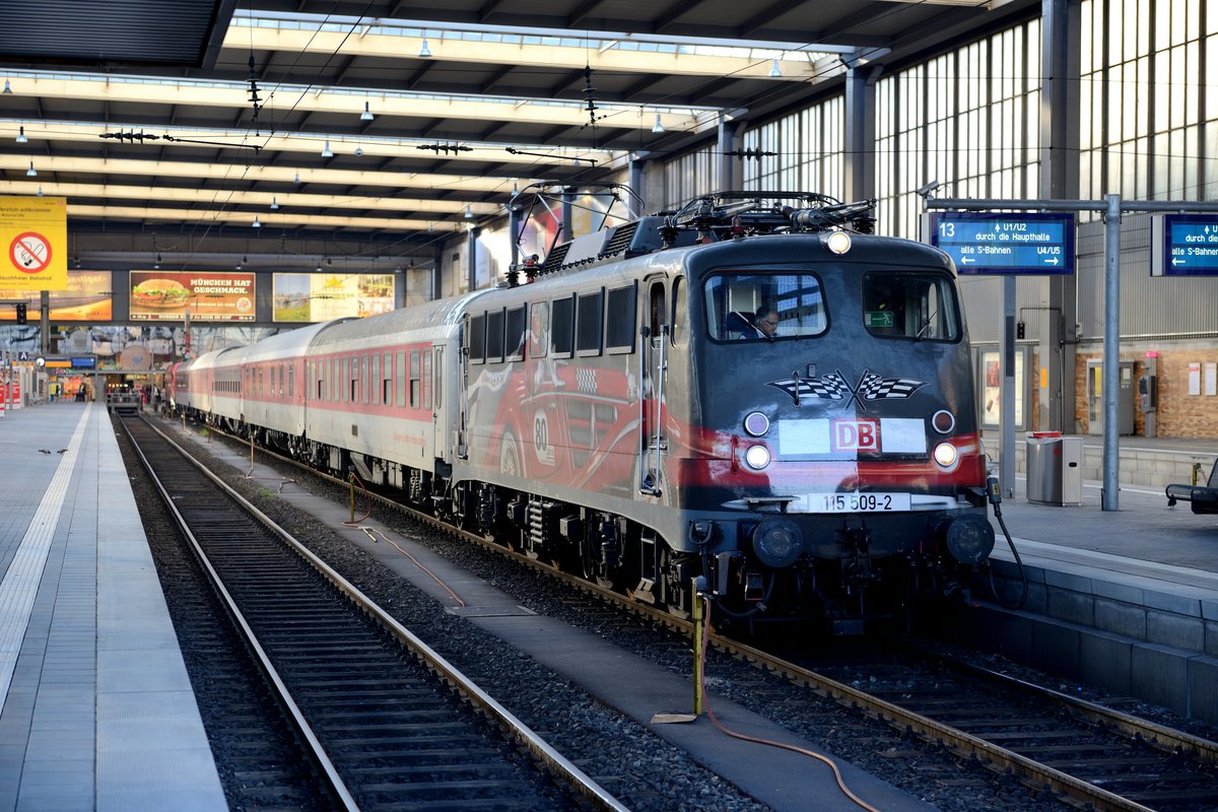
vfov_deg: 19.5
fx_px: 2368
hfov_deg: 28.8
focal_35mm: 70
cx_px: 609
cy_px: 406
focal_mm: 70
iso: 200
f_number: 2.8
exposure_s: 1/160
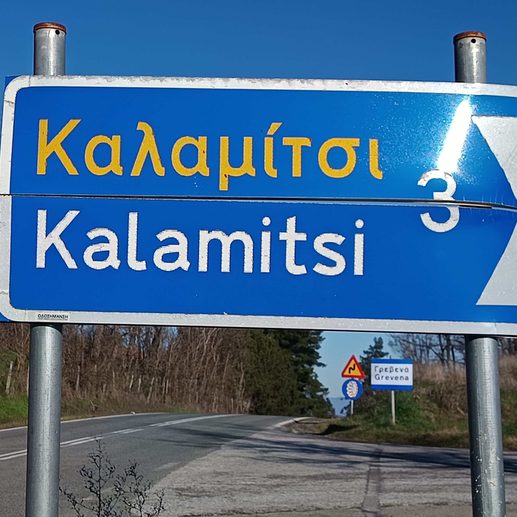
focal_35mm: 29
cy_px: 263
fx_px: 490
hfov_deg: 55.6
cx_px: 239
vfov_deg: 55.6
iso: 50
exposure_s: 1/1186
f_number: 1.7
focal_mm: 5.31
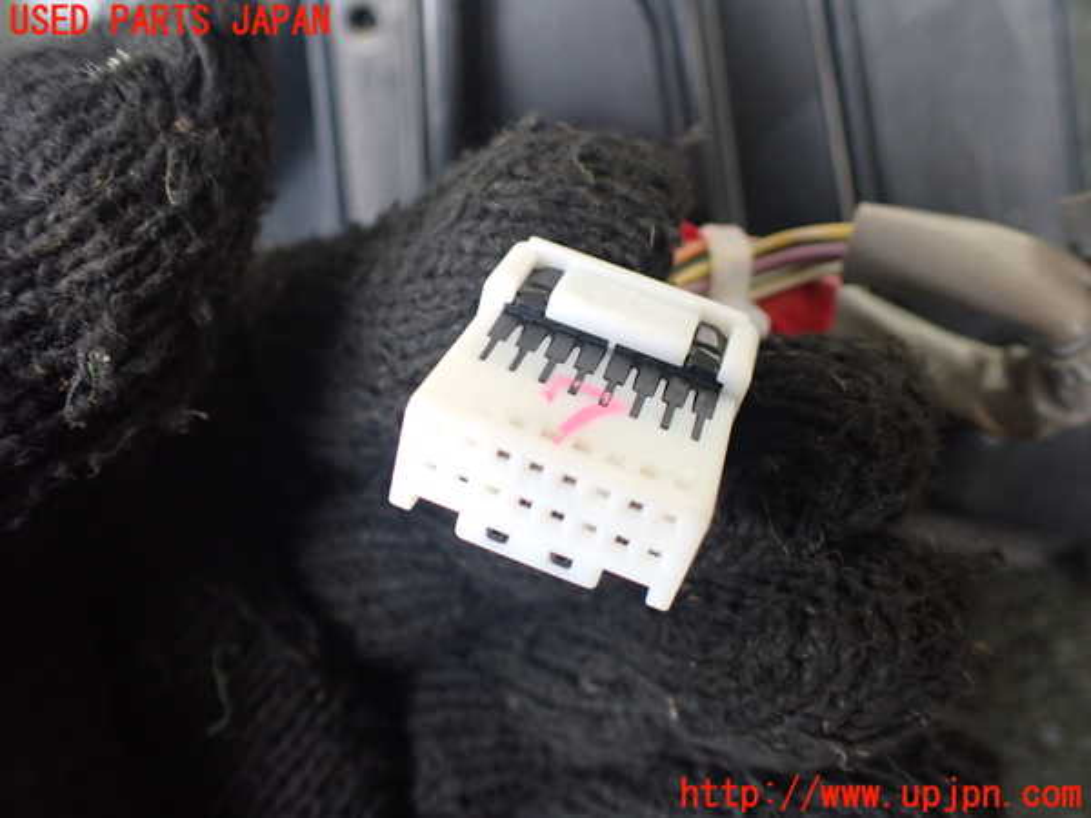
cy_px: 409
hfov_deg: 60.0
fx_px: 946
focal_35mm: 30
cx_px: 546
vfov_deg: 46.8
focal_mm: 5.4
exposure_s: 1/125
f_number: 2.3
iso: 500
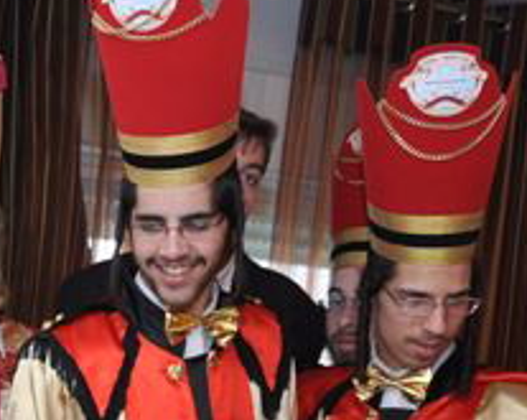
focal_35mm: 91
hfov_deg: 19.3
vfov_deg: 16.1
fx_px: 1424
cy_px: 500
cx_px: -163
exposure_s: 1/60
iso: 320
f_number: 4
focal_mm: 21
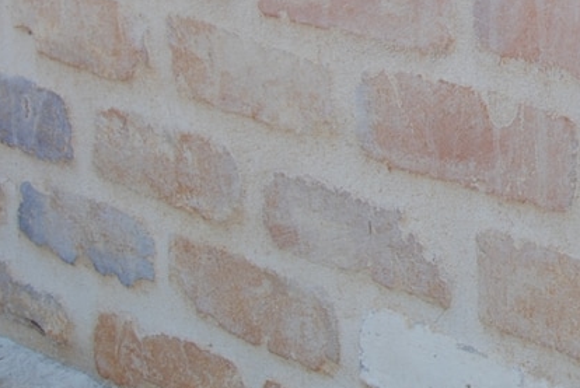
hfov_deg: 15.9
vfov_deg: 11.4
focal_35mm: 119
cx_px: 853
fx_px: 1919
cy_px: -45
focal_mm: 22
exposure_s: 1/160
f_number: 6.3
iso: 100
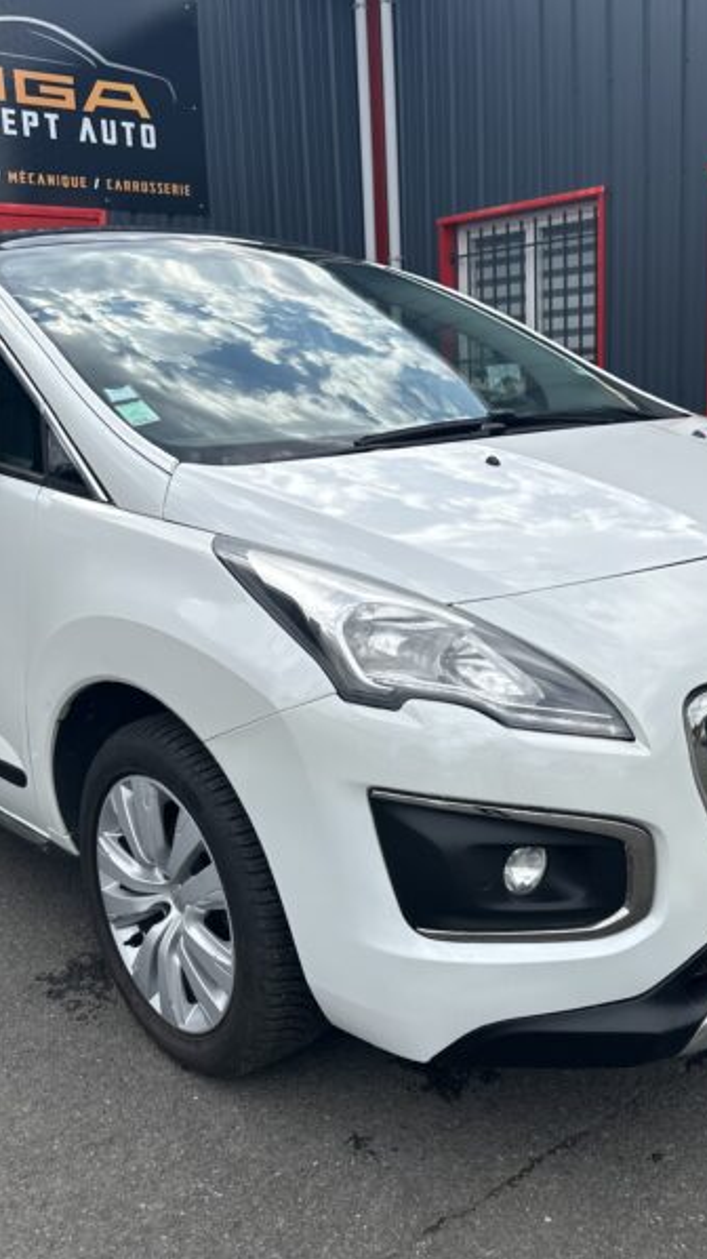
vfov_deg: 56.6
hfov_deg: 33.6
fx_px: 1167
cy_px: 630
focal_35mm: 35
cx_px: 400
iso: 80
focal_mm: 6.86
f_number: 1.78
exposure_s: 1/2882
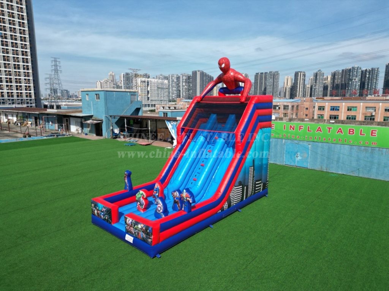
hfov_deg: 71.6
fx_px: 270
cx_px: 194
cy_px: 146
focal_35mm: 24
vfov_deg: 56.8
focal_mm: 6.72
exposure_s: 1/3000
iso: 100
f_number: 1.7
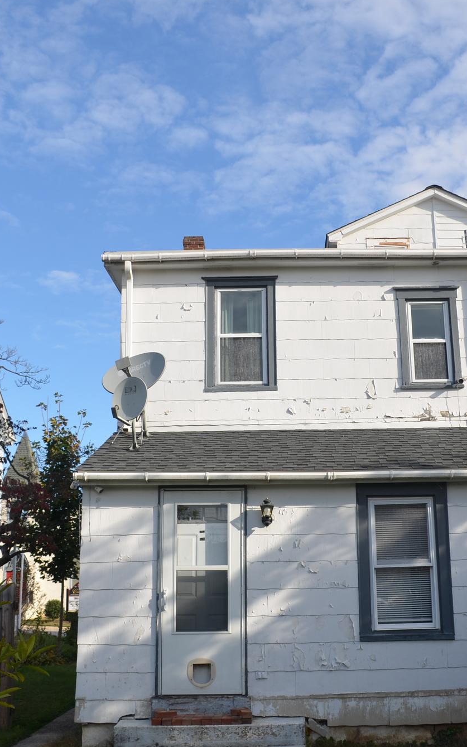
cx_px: 297
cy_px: 372
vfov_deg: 47.2
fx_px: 855
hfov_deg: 30.4
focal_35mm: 42
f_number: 8
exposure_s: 1/250
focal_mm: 18
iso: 125
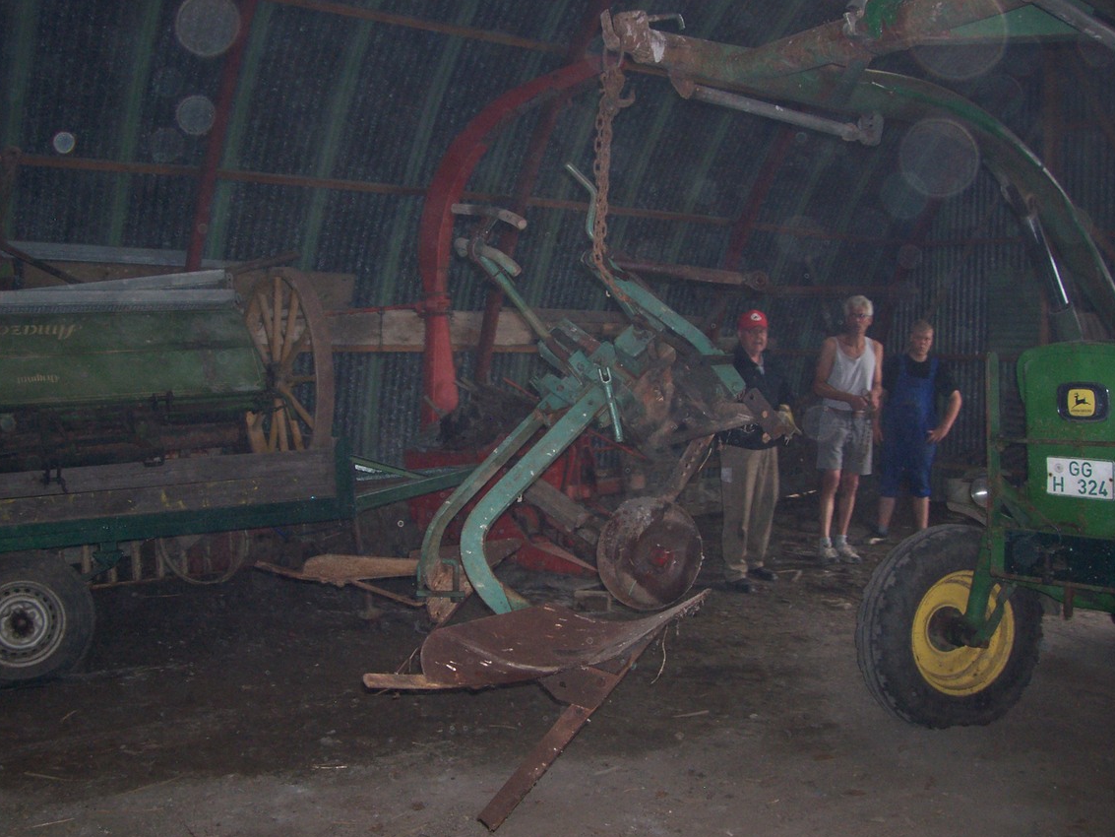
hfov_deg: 51.3
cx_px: 529
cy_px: 426
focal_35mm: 36
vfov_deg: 39.7
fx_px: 1160
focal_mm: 5.6
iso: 140
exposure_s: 1/112
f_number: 2.7
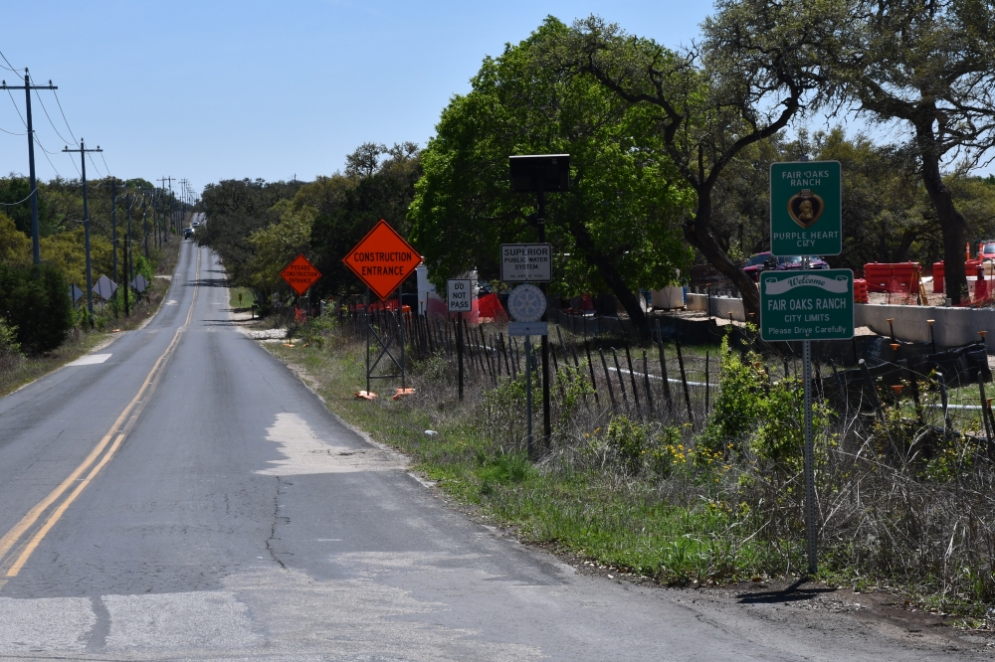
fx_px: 2901
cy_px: 331
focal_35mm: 105
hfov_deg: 19.5
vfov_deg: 13.0
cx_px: 498
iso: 640
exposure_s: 1/800
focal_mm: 70
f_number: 14
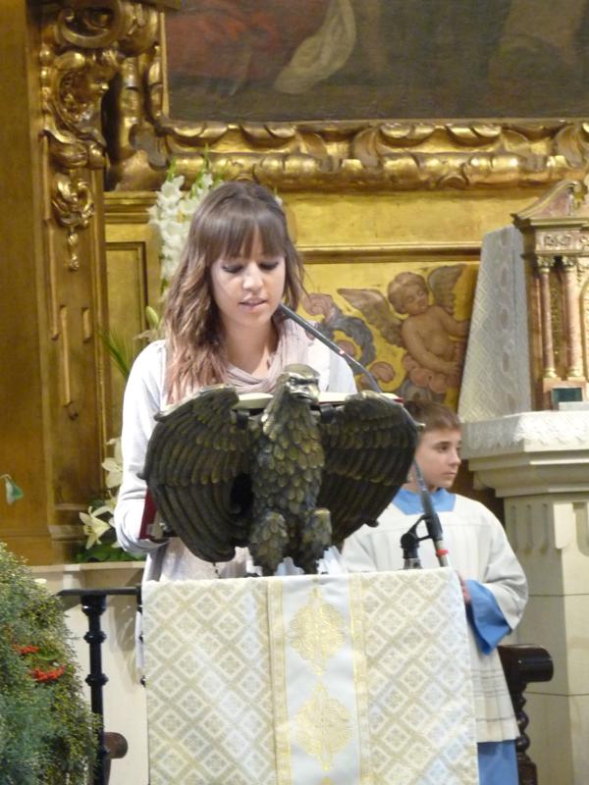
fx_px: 3471
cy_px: 392
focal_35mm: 153
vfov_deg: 12.9
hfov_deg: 9.7
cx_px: 294
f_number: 3.6
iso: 400
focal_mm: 19.4
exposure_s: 1/8
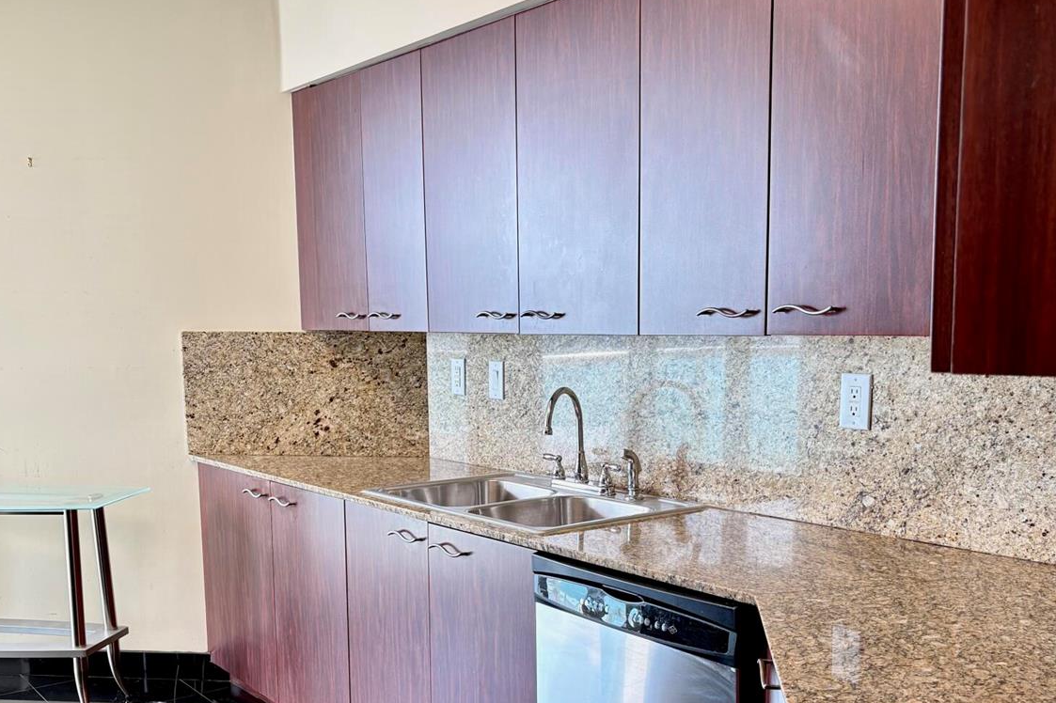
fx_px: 1085
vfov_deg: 35.6
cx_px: 530
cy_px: 470
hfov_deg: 51.9
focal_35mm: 37
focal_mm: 5.96
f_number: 1.6
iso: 64
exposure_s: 1/120
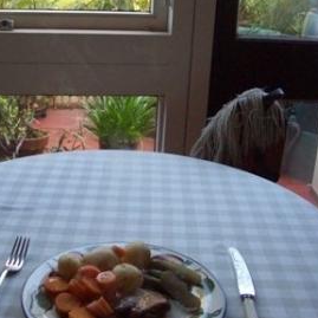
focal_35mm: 53
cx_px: 134
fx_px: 551
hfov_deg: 32.1
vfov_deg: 32.1
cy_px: 128
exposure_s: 1/128
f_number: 2.7
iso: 233
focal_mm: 6
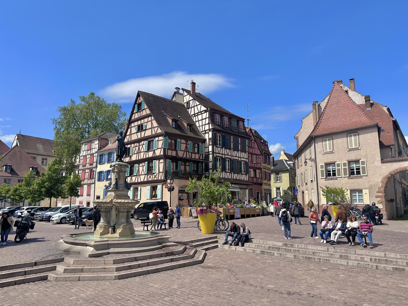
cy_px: 153
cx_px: 204
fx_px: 283
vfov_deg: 56.8
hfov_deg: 71.6
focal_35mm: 24
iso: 80
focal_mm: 6.86
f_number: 1.78
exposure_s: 1/5848
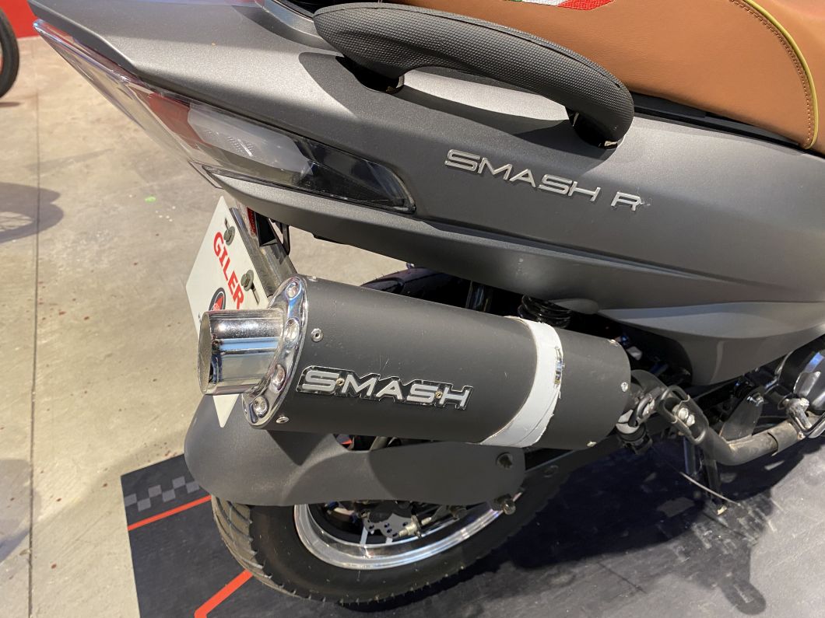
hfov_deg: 67.3
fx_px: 620
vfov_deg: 53.1
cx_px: 412
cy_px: 309
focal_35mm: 26
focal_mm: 4.25
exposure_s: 1/50
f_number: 1.8
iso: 160
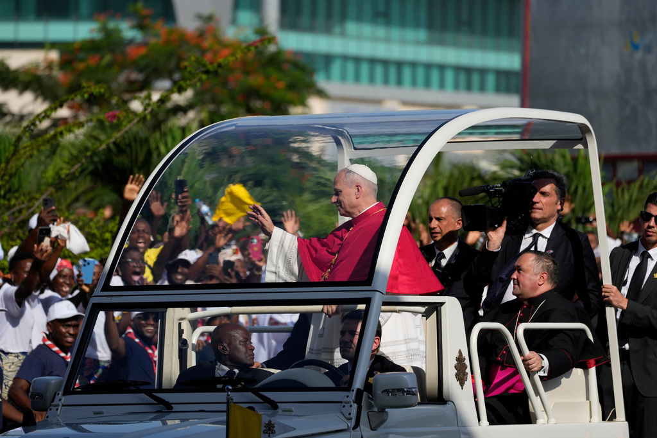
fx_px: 4725
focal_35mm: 259
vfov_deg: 5.3
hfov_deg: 8.0
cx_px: 328
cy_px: 219
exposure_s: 1/4000
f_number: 5.6
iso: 400
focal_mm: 259
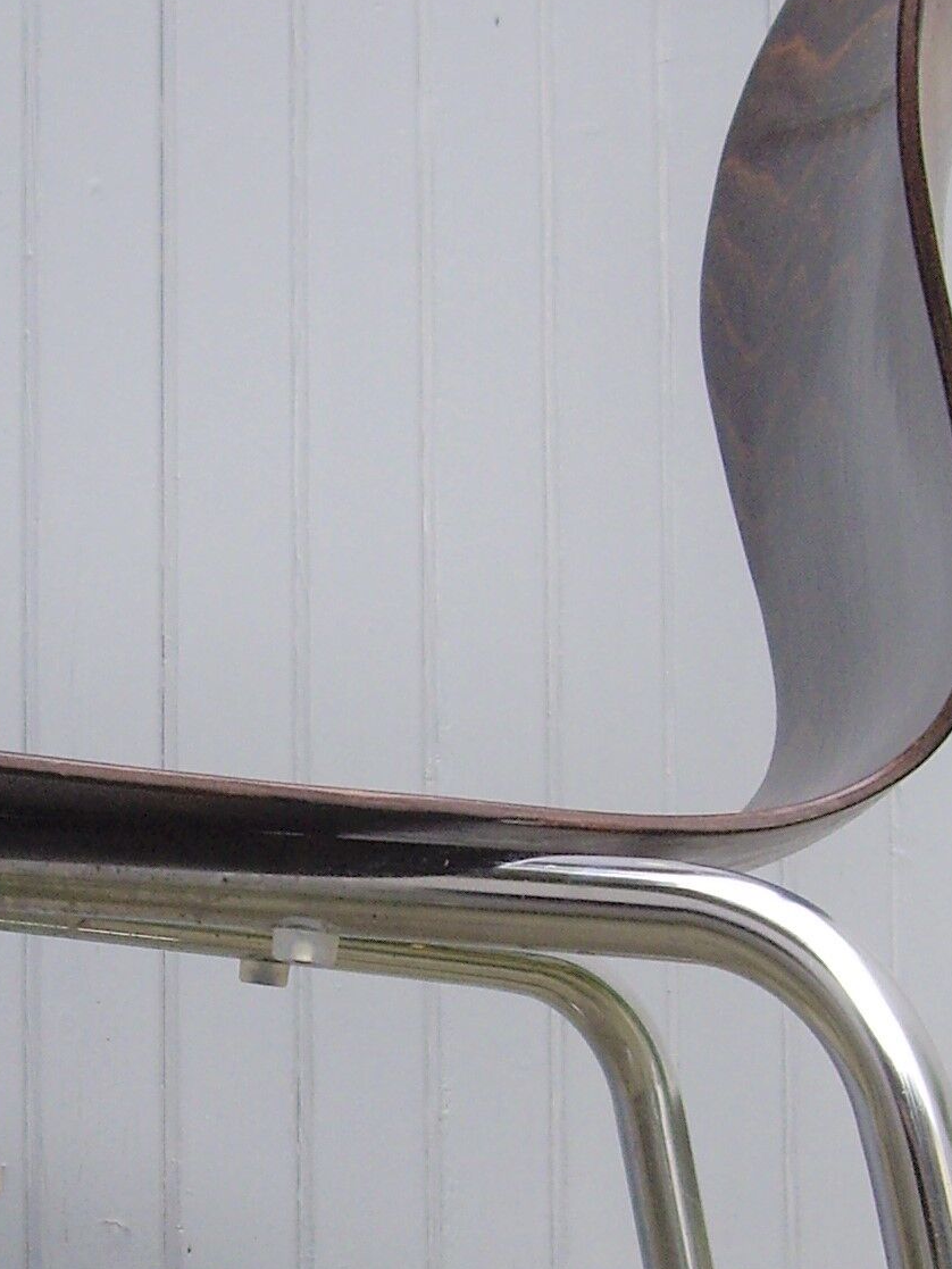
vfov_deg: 17.6
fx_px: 4069
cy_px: 1026
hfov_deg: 13.3
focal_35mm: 111
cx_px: 233
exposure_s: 1/160
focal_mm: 7.9
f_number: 2.8
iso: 100
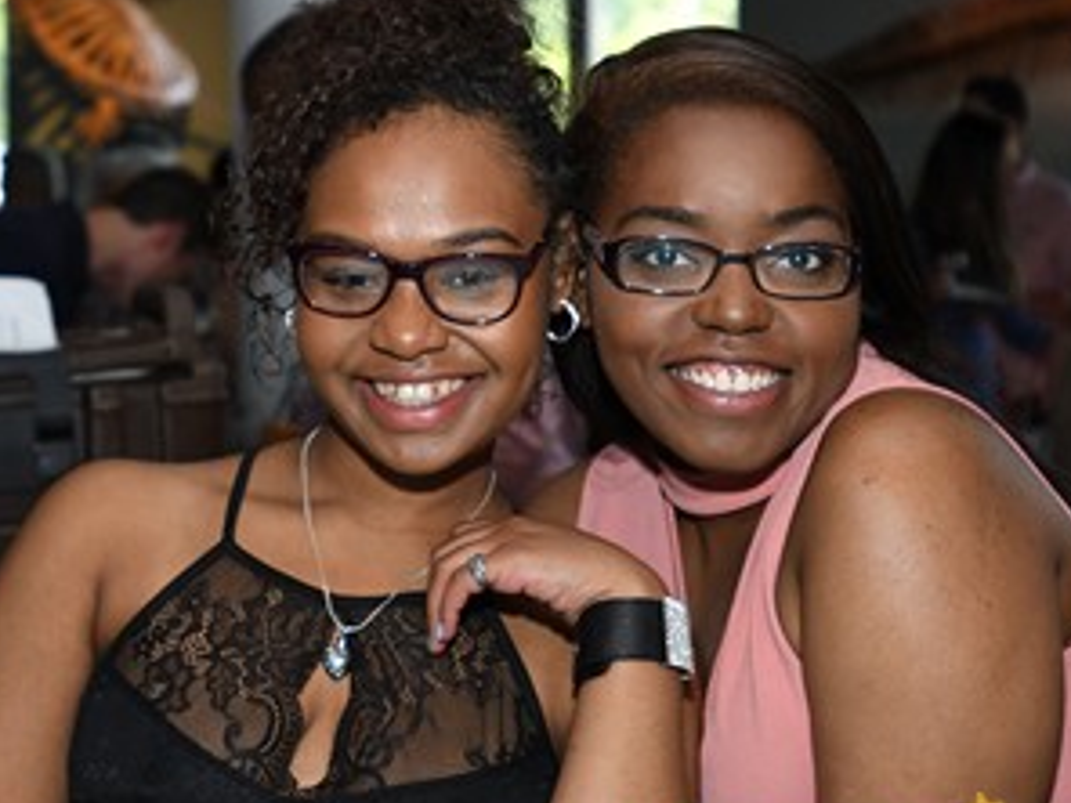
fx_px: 2905
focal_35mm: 94
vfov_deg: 15.7
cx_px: 496
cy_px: 349
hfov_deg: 20.9
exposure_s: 1/125
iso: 800
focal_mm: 35
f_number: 3.5
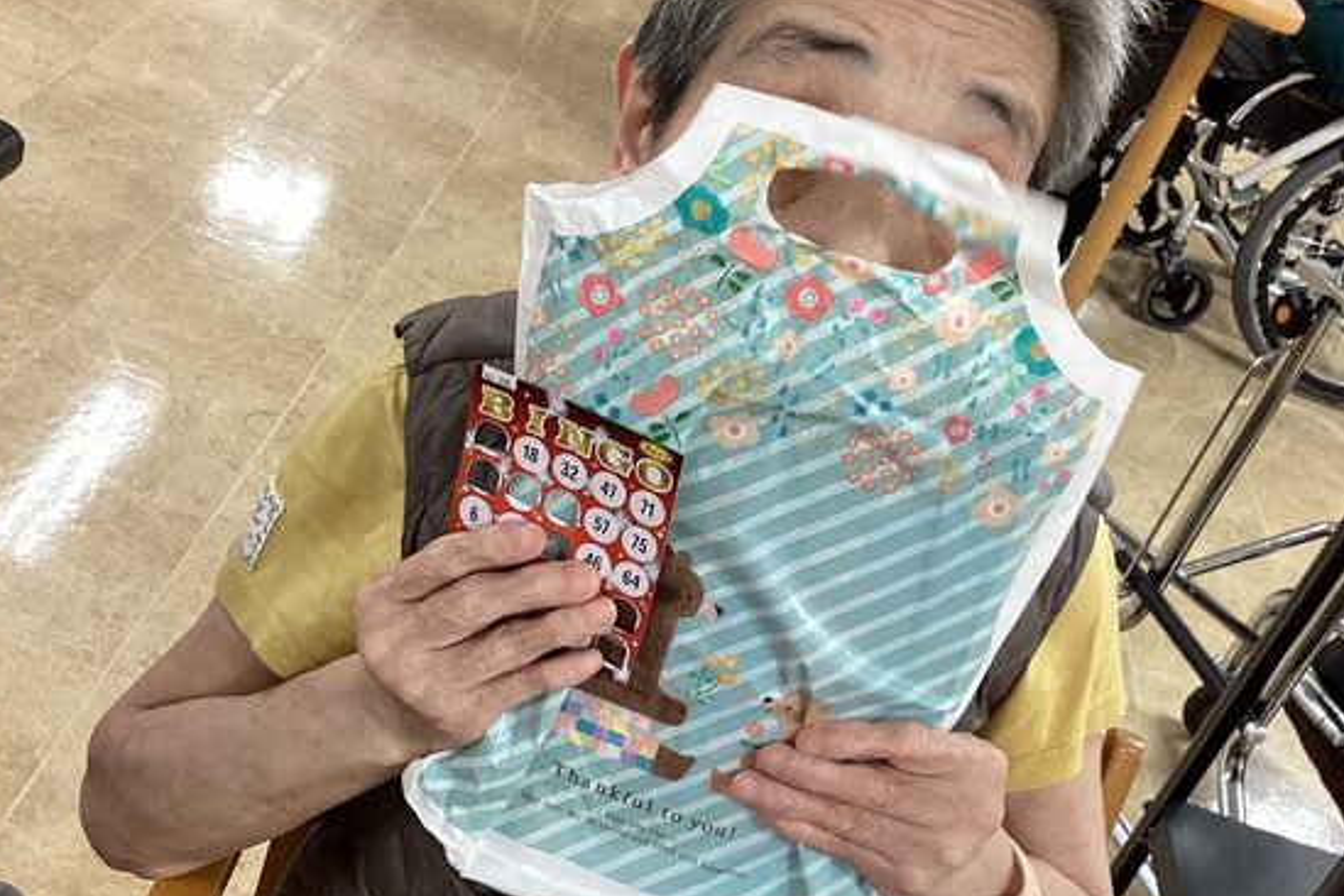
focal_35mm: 47
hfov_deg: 41.9
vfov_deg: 28.6
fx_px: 1755
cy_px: 534
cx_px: 707
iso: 80
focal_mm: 3.3
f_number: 2.4
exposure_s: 1/60
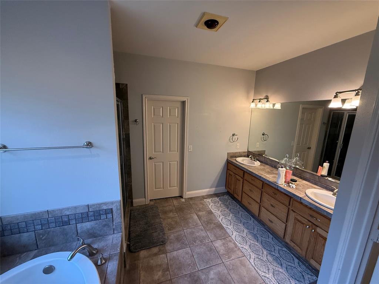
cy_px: 142
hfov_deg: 102.1
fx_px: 153
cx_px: 190
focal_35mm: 14
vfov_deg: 85.7
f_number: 2.2
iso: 320
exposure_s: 1/120
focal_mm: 2.22
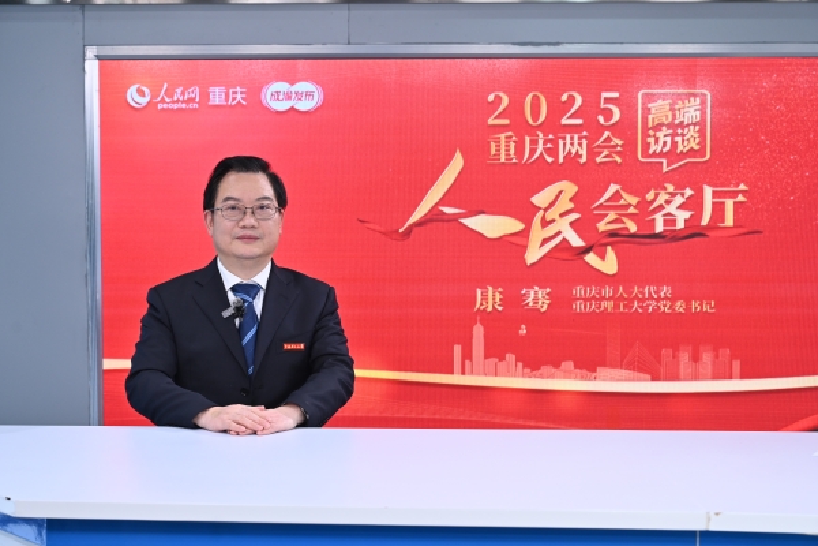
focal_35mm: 70
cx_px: 409
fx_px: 1590
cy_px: 273
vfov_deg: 19.5
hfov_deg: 28.8
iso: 800
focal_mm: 70
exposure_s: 1/125
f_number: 5
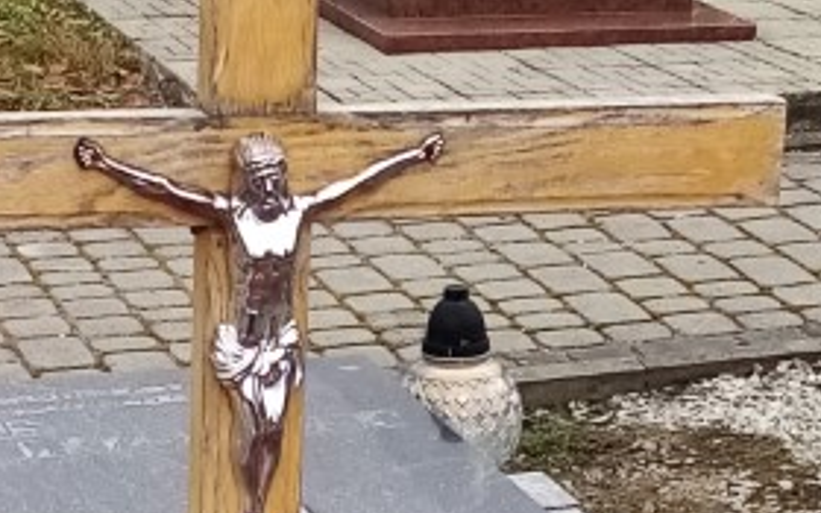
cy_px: 651
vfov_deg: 19.2
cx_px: 170
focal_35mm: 63
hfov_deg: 31.7
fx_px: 1410
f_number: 1.8
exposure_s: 1/361
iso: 104
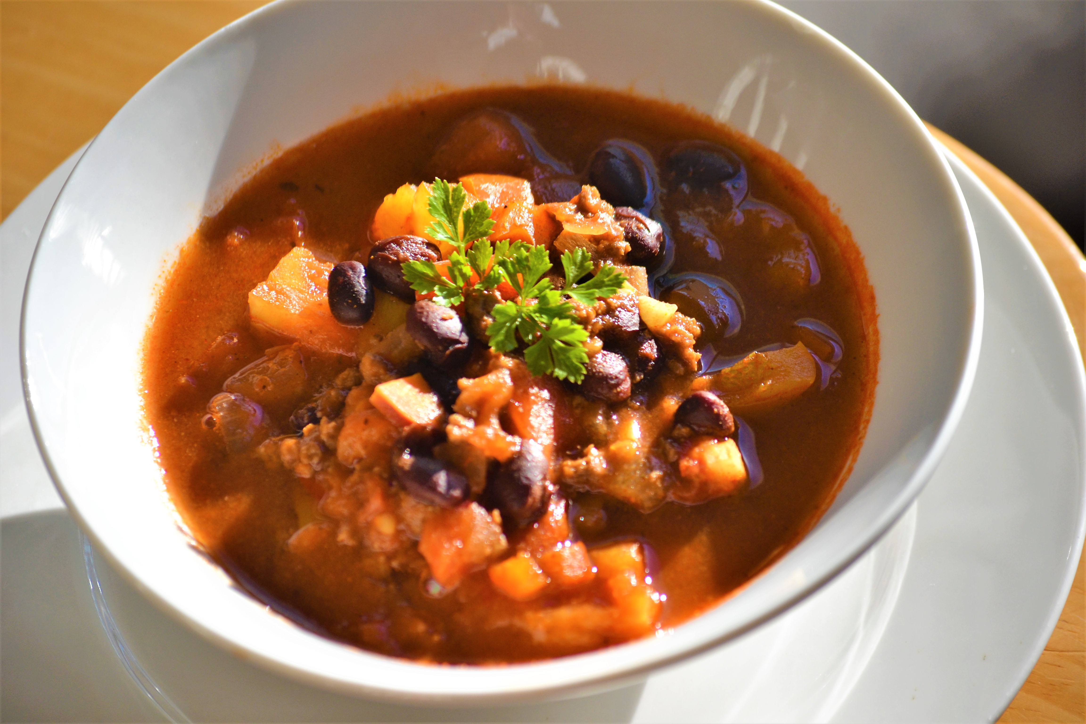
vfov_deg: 7.9
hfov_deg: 11.8
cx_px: 543
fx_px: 5249
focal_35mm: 174
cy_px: 362
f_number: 4.8
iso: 400
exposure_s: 1/320
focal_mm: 116
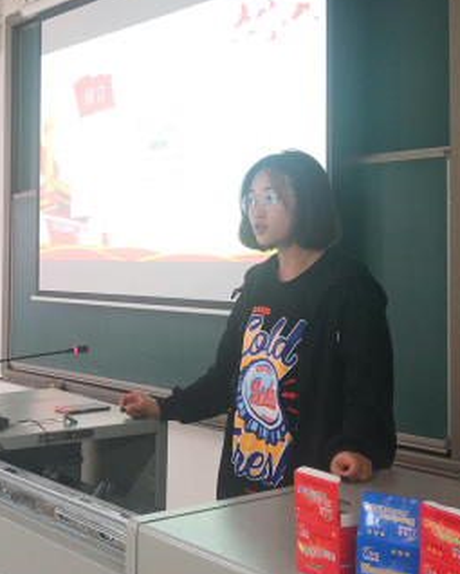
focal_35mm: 53
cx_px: 97
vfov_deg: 35.2
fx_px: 901
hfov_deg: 28.1
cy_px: 233
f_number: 1.8
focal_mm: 3.95
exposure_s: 1/33.3
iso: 160
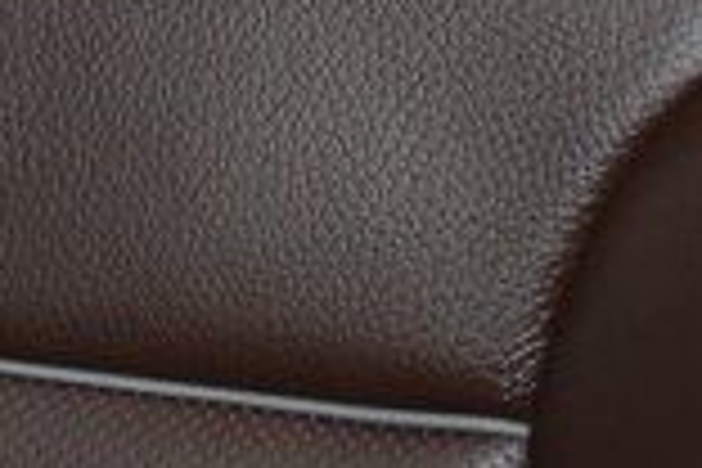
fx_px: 2886
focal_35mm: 148
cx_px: -76
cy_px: -461
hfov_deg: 13.6
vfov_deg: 8.8
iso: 1600
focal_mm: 24
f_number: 3.8
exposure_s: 1/125
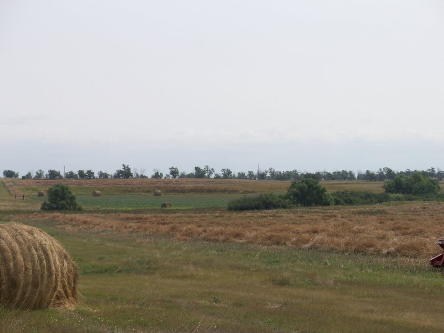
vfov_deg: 11.1
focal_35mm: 133
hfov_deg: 14.8
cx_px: 222
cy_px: 166
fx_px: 1706
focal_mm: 28
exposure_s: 1/400
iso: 64
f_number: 5.6
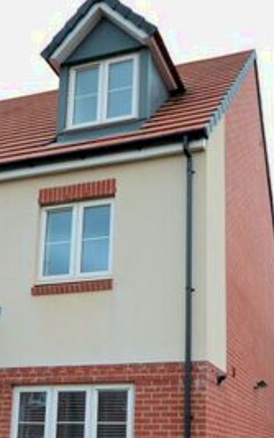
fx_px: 573
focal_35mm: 48
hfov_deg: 26.9
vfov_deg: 40.7
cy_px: 326
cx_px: 144
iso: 250
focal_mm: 12
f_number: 5.6
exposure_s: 1/125
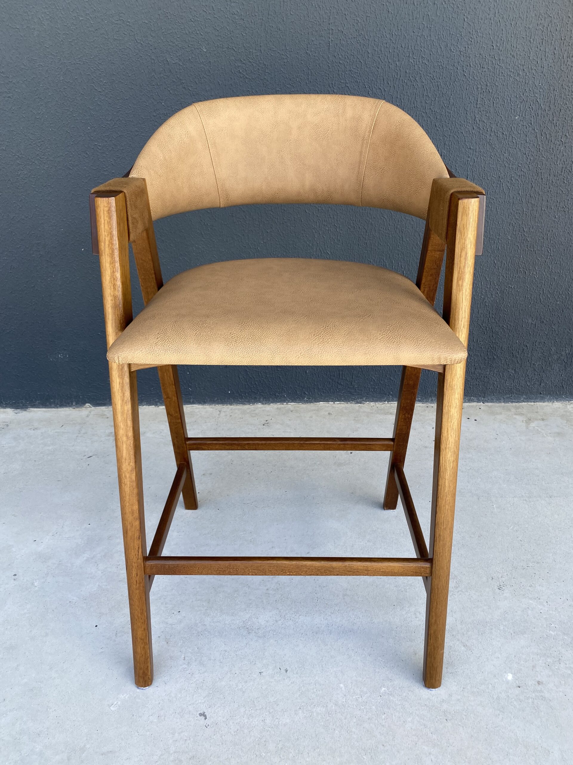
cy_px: 382
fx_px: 574
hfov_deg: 53.1
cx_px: 286
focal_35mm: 26
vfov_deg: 67.3
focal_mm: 4.25
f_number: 1.8
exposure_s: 1/292
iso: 32
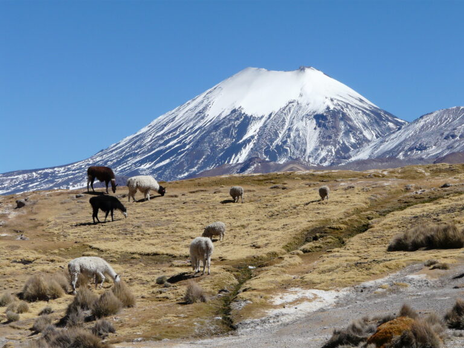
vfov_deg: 10.1
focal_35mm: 147
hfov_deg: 13.4
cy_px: 174
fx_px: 1970
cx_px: 232
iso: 100
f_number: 8
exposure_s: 1/500
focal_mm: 24.2
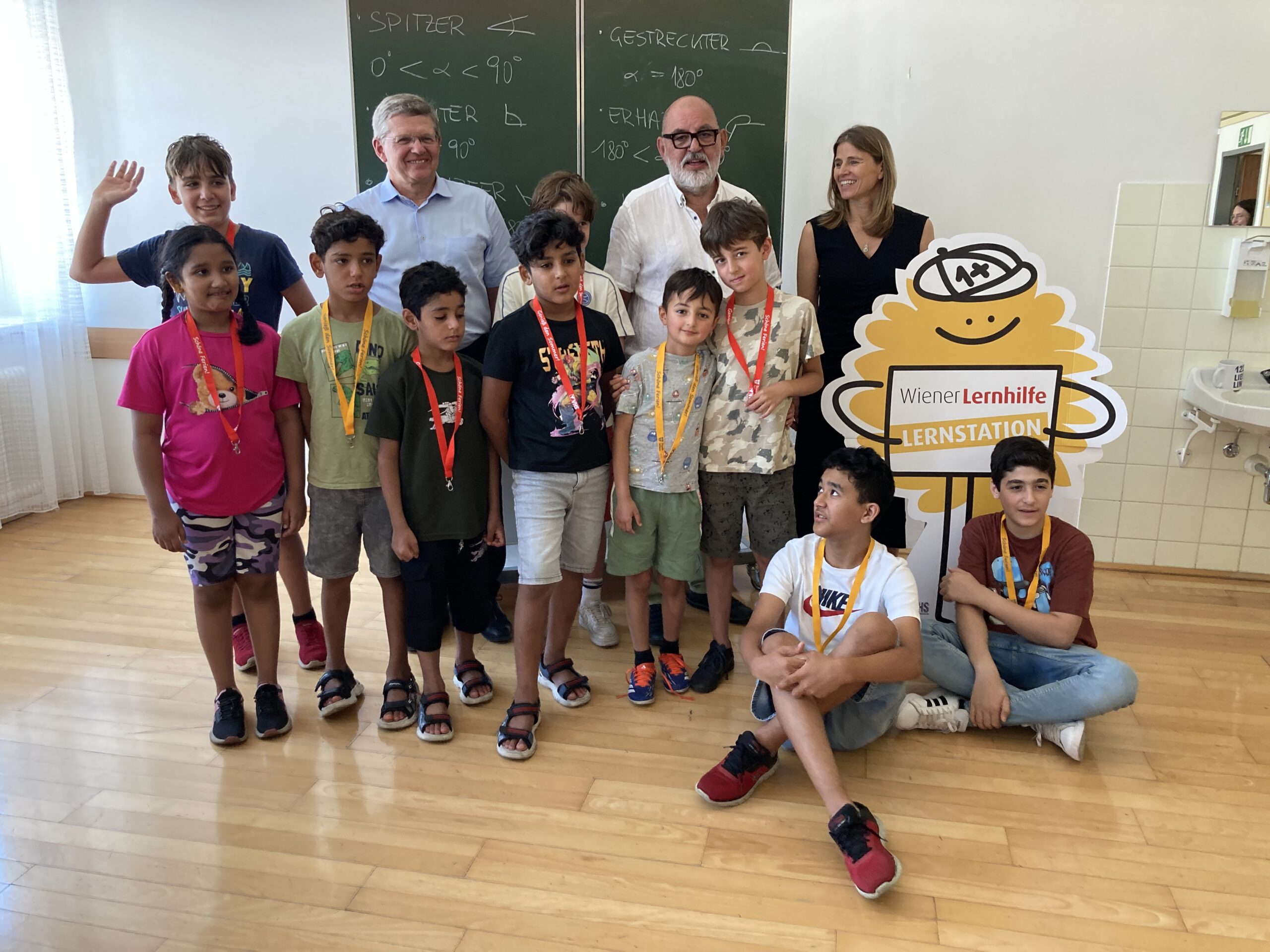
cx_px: 635
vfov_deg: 49.7
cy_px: 476
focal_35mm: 28
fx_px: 1027
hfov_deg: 63.4
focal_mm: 3.99
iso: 160
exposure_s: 1/60
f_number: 1.8
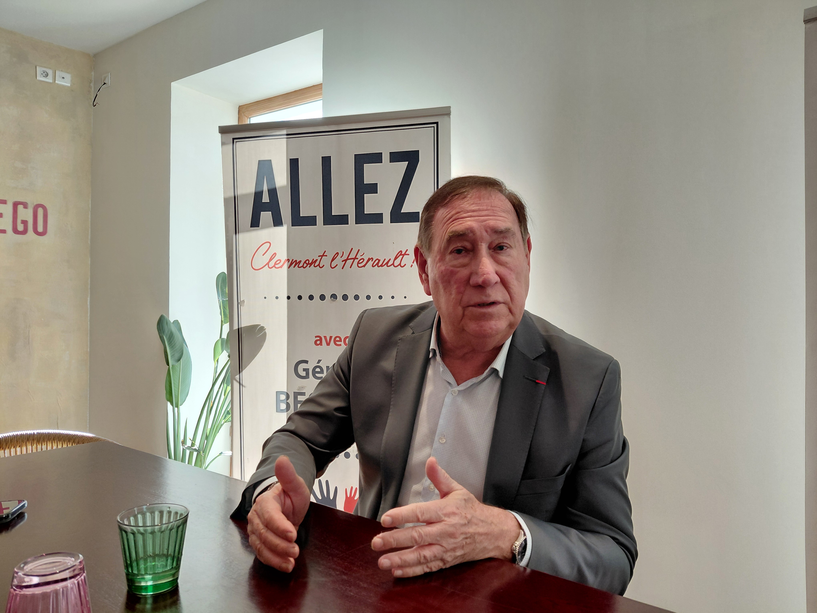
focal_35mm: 25
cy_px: 306
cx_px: 408
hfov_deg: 69.4
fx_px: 590
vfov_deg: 54.9
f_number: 1.8
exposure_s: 1/100
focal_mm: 4.69
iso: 160
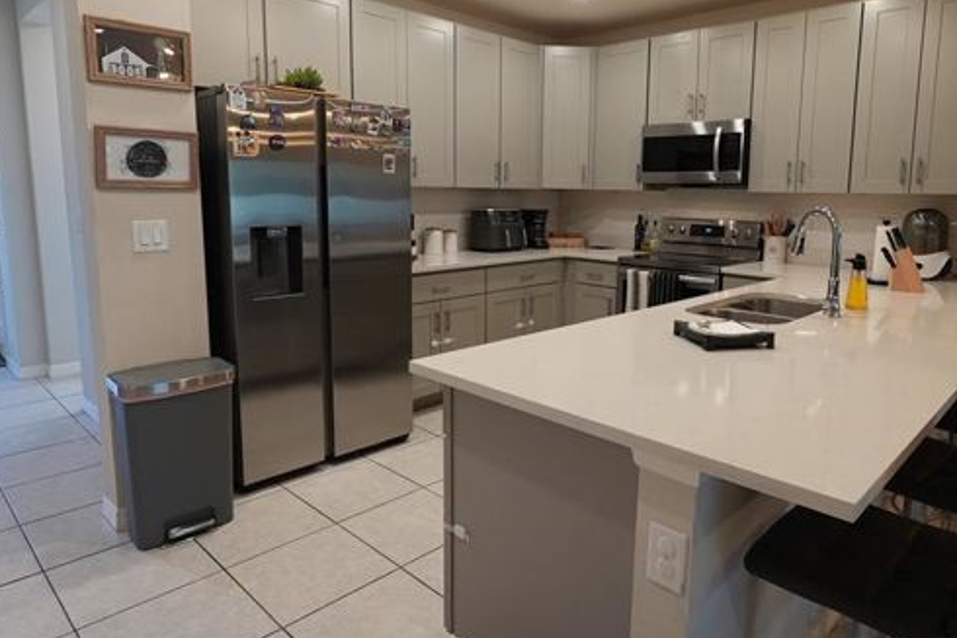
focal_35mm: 23
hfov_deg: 75.8
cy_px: 277
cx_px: 538
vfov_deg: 55.0
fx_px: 612
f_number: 4
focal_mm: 11
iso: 1250
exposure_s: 1/160
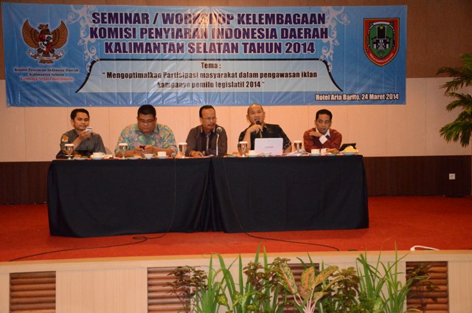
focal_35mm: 48
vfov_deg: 28.0
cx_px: 236
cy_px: 156
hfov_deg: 41.2
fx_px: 628
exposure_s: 1/200
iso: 6400
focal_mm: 32
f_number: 4.2
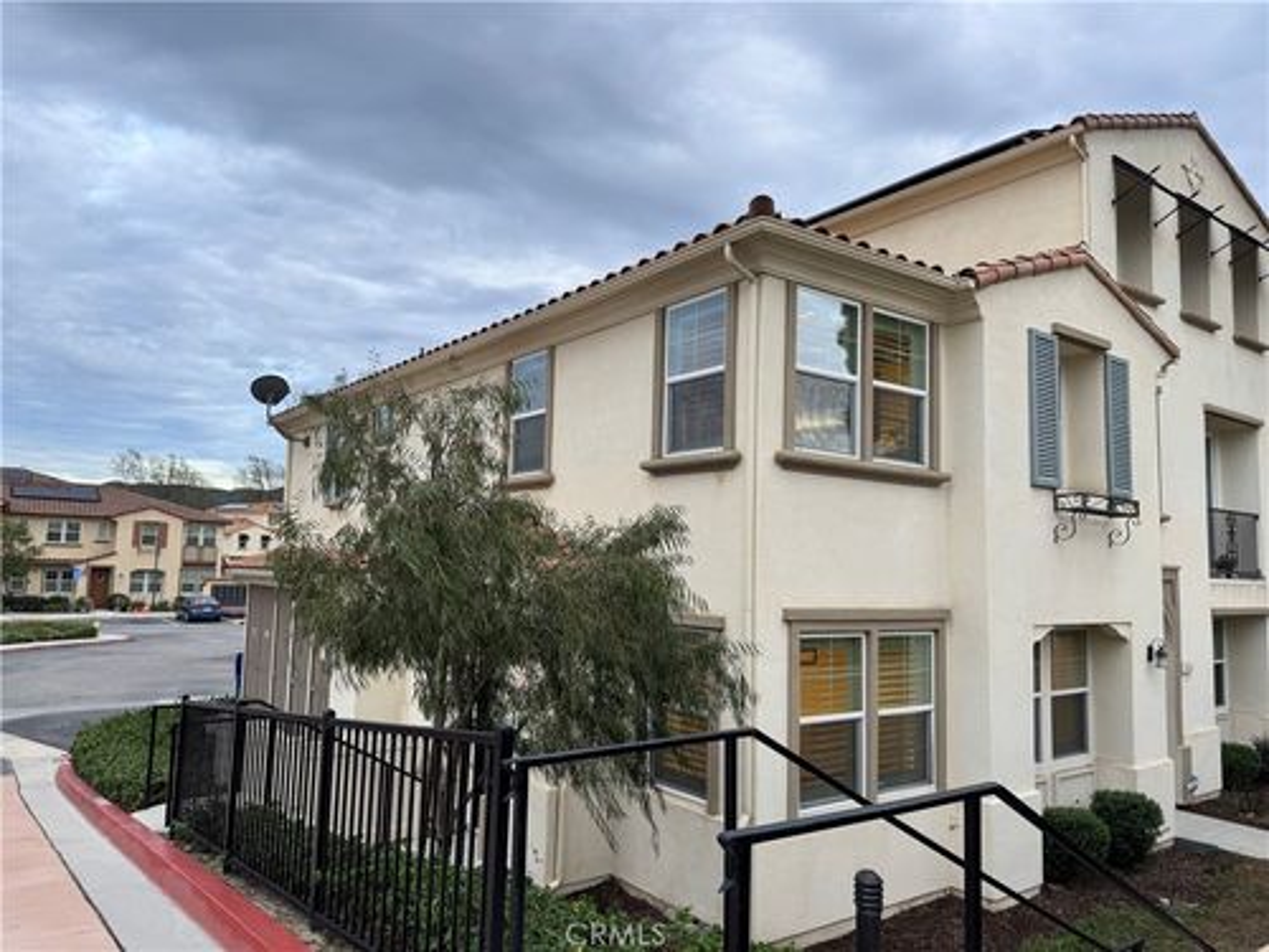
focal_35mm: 24
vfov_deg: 56.8
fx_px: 880
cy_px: 476
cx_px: 634
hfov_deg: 71.6
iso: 64
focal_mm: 6.76
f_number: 1.78
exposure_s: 1/121
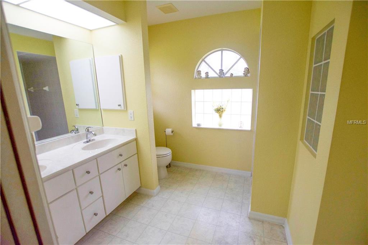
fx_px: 153
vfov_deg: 77.3
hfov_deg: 100.4
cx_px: 184
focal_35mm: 15
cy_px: 122
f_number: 3.5
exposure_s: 1/800
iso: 800
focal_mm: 10
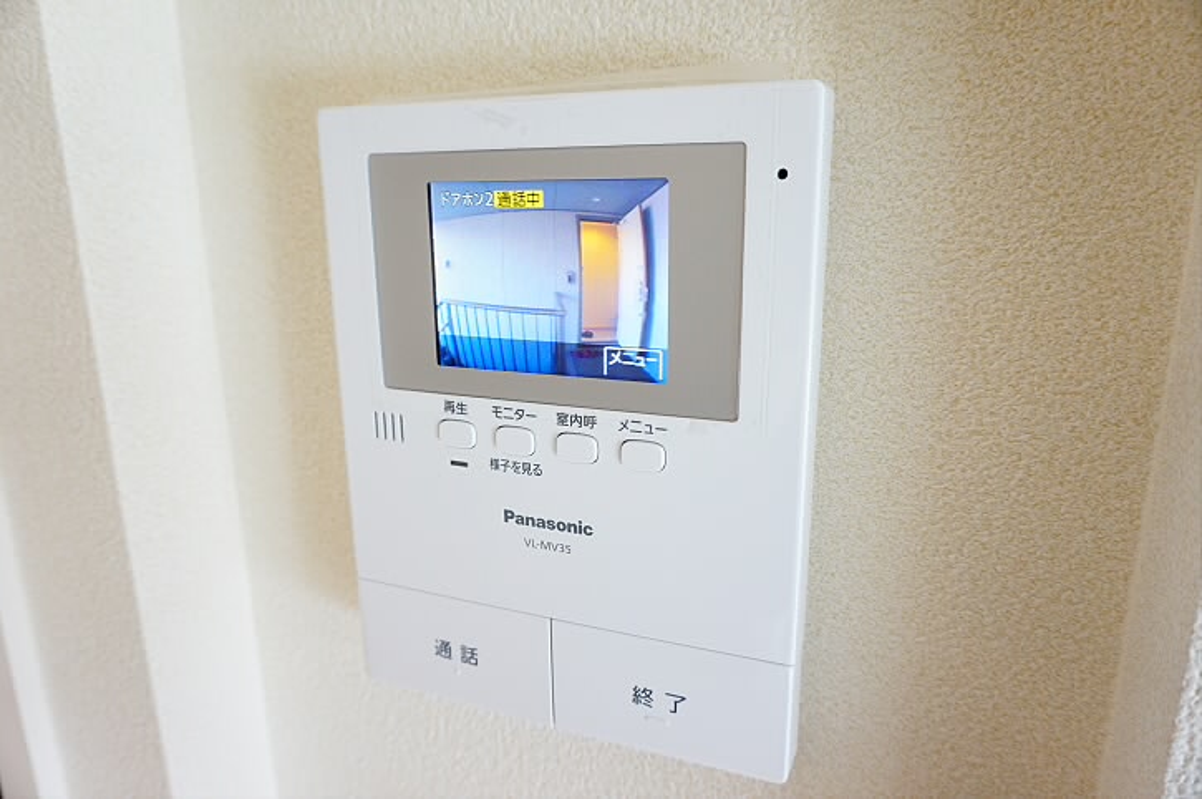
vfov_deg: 53.0
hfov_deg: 73.8
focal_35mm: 24
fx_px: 801
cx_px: 601
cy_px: 400
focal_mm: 16
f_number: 4
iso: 400
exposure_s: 1/60
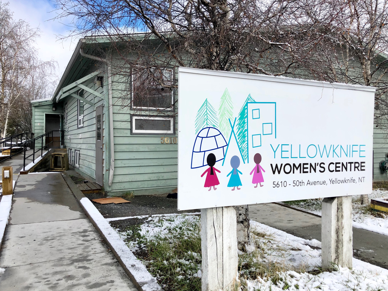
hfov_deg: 63.4
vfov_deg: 49.7
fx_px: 314
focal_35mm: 28
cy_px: 146
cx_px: 194
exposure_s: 1/2000
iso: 20
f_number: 1.8
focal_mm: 3.99
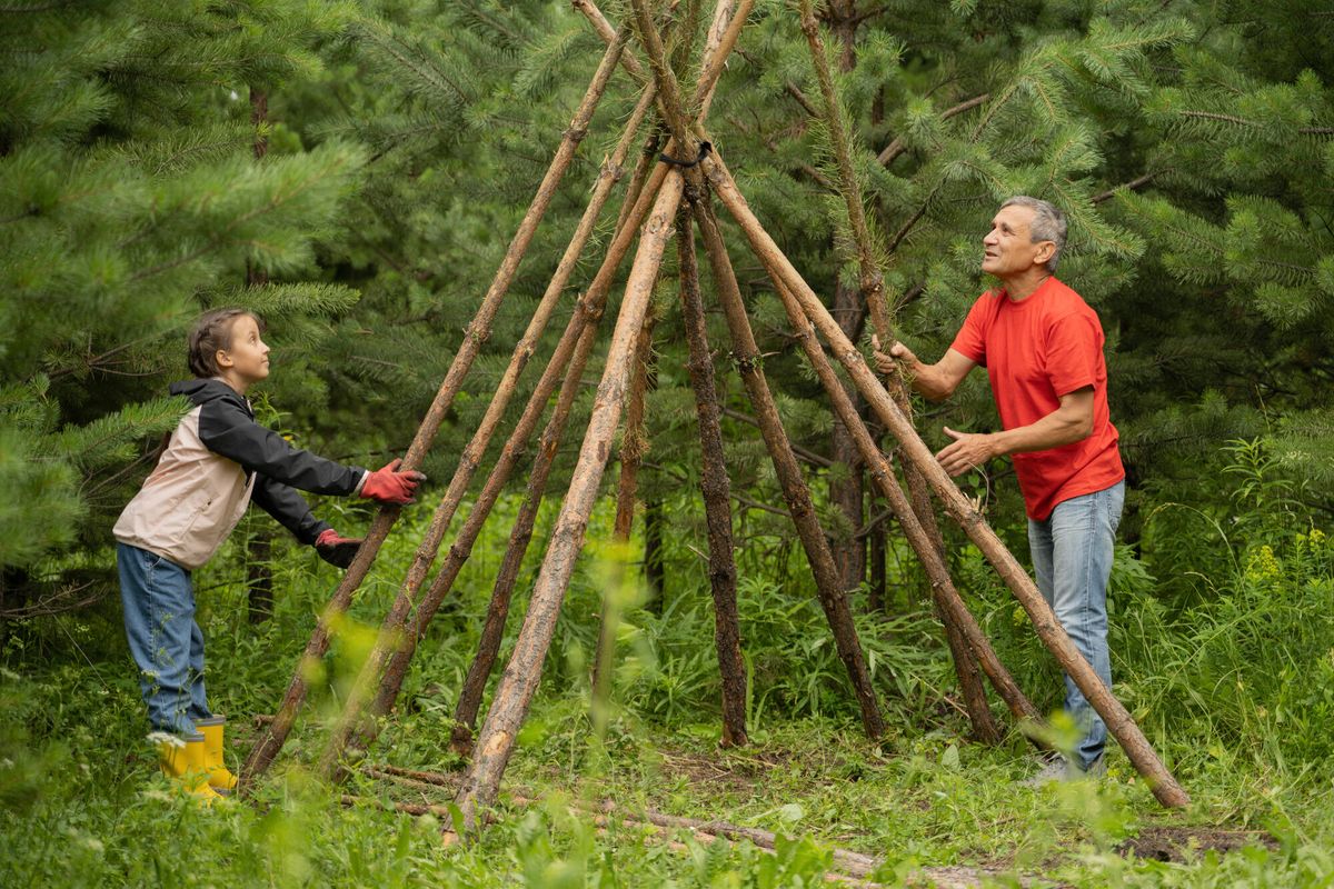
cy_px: 444
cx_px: 667
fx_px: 2779
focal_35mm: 75
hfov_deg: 27.0
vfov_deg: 18.2
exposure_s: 1/400
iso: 125
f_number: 2.8
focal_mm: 75
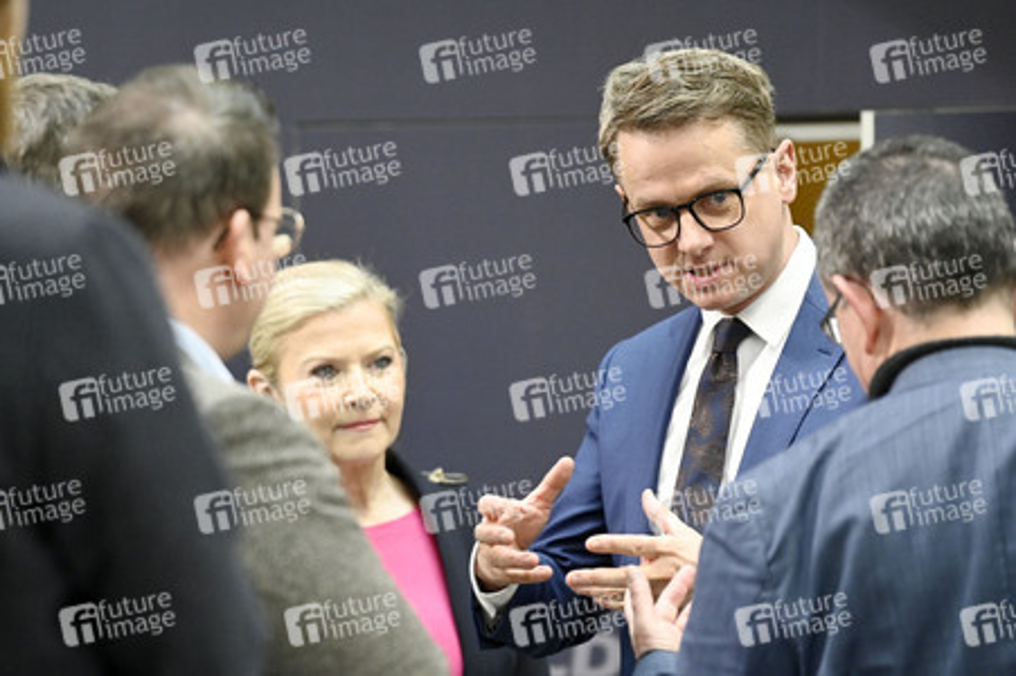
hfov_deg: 10.3
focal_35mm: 200
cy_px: 338
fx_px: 5640
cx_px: 508
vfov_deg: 6.9
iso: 5000
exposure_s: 1/400
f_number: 3.5
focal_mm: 200
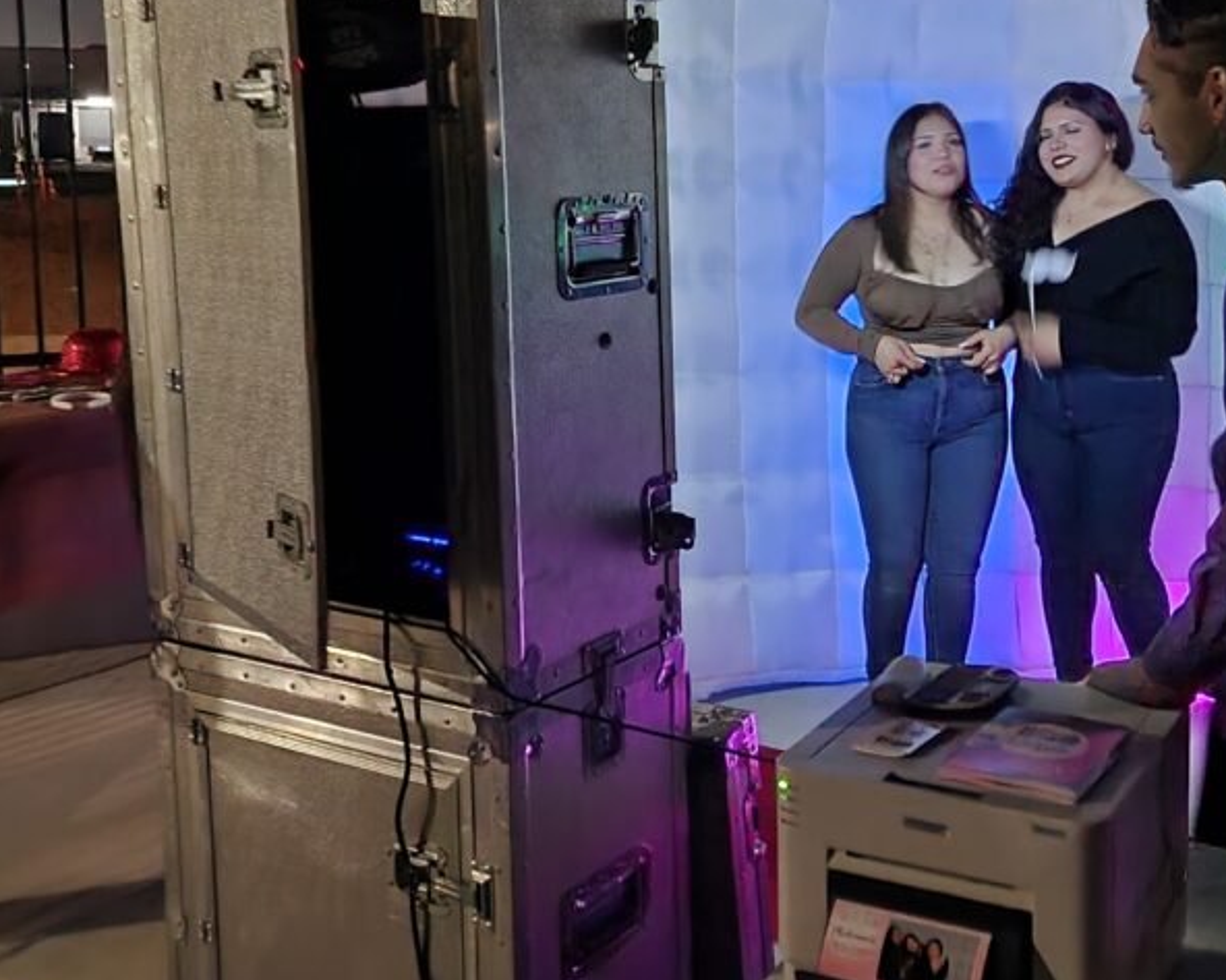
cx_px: 733
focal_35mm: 44
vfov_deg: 33.8
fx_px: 1596
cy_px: 325
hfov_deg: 41.8
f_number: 1.8
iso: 800
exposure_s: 1/10
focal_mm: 6.4
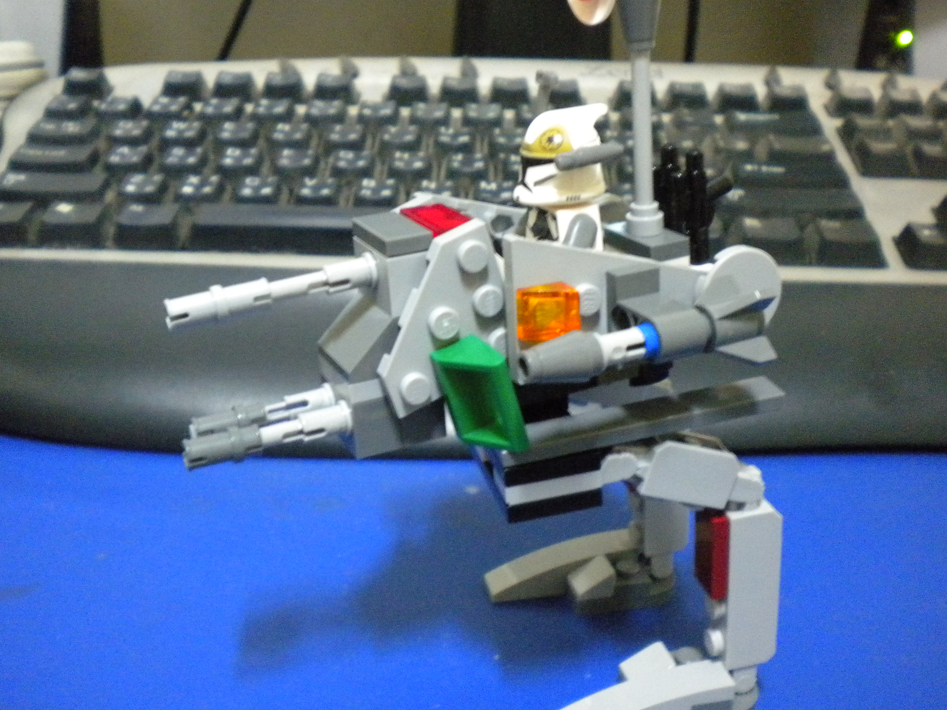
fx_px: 1122
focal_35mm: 41
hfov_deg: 45.7
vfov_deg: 35.1
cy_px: 314
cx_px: 444
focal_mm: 6.3
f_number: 3.1
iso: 800
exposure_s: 1/5.5
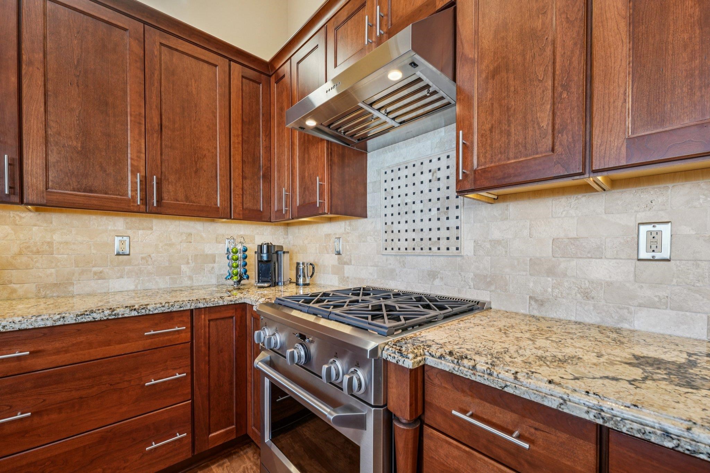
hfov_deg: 104.3
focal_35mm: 14
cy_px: 236
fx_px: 276
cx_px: 355
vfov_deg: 81.2
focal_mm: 14
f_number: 8
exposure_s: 1/25
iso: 640
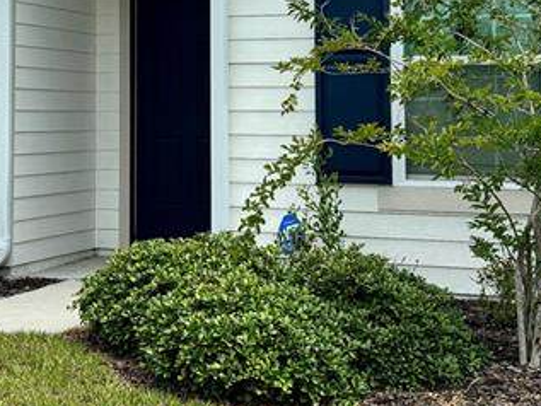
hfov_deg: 23.0
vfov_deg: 17.3
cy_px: 48
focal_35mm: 84
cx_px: 128
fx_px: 1313
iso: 50
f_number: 1.6
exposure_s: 1/3788
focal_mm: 5.96
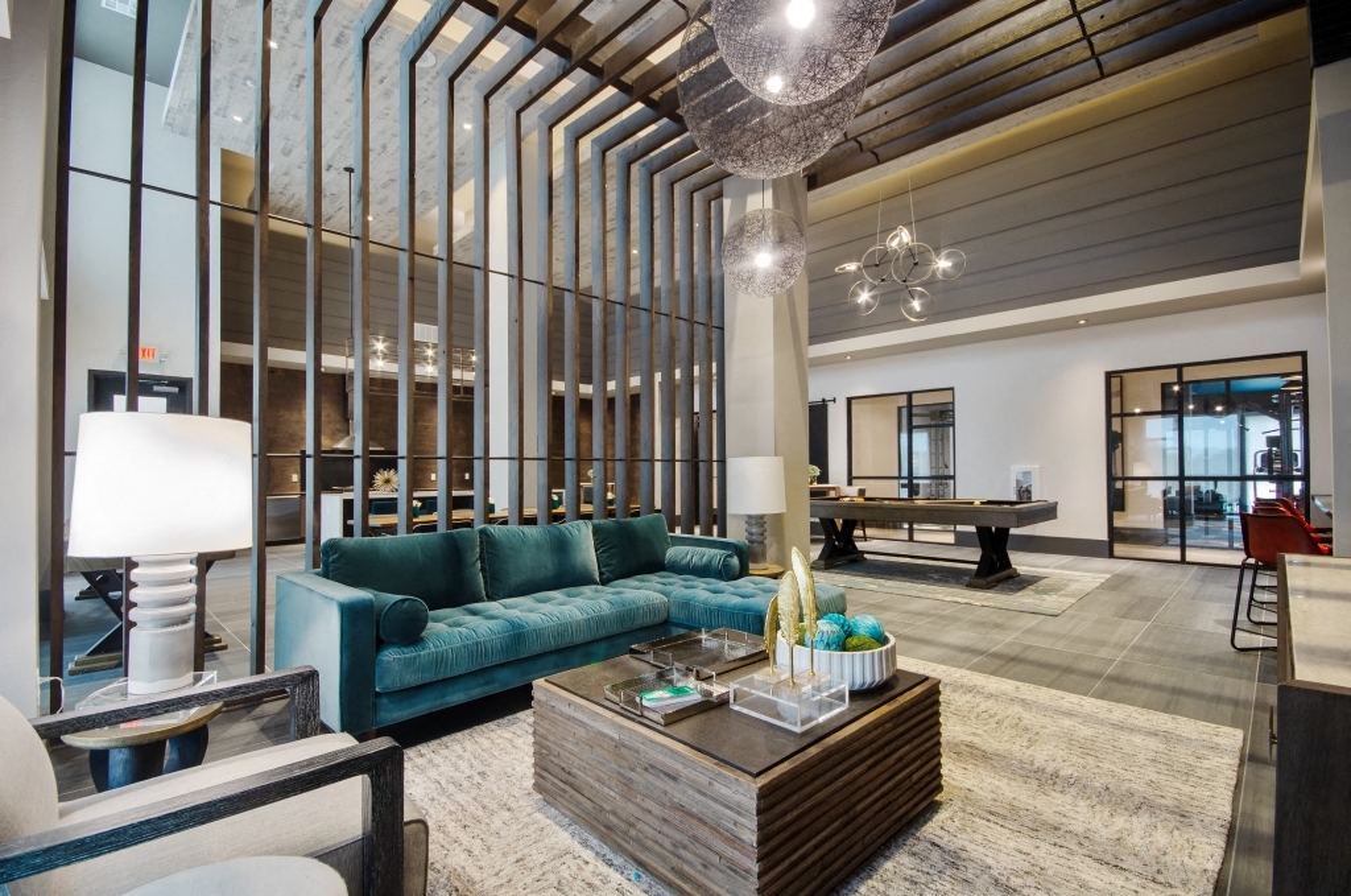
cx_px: 676
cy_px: 448
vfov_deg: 77.1
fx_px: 562
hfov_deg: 100.5
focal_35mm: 15
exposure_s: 1.5
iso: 100
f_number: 9.5
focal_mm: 10
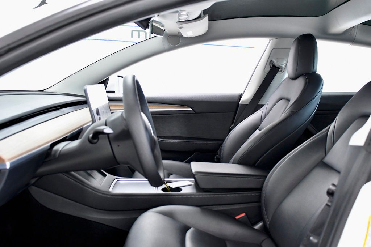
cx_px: 186
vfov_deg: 36.9
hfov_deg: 53.1
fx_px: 371
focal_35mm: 36
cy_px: 124
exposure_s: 1/250
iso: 2500
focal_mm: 24
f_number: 3.5
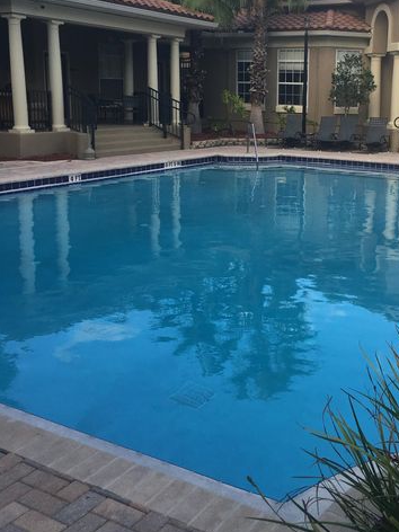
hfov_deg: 34.7
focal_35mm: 41
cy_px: 211
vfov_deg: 45.5
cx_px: 280
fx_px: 630
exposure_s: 1/409
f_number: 2.2
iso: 25
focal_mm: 4.15
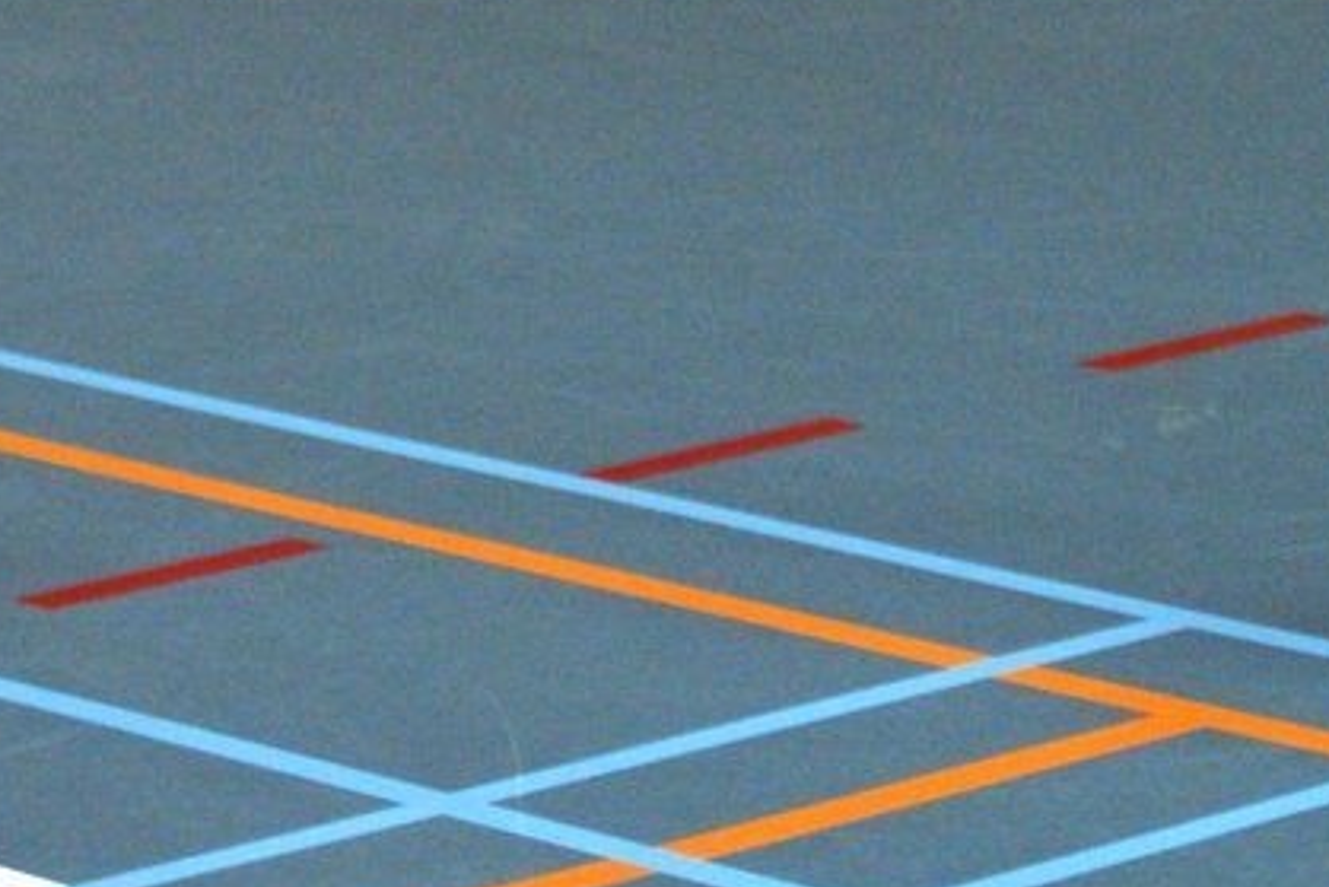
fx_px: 6352
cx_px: 890
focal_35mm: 172
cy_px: -305
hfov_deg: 11.9
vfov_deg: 7.9
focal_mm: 40
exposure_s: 1/160
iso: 800
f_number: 2.8
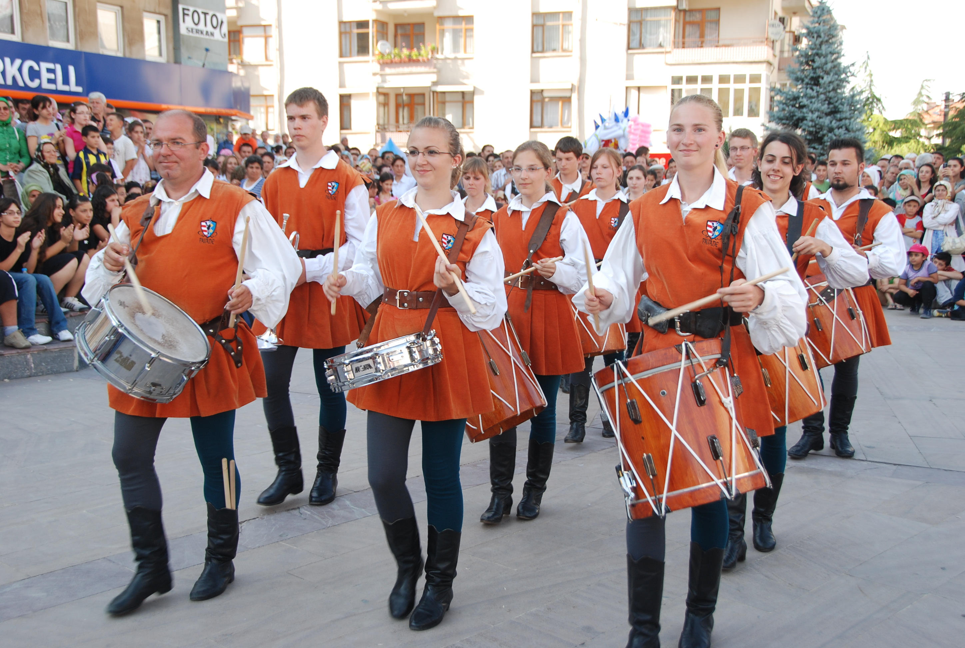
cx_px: 482
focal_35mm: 42
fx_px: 1128
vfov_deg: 32.0
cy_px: 324
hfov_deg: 46.3
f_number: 5.6
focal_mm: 28
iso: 160
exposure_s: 1/125
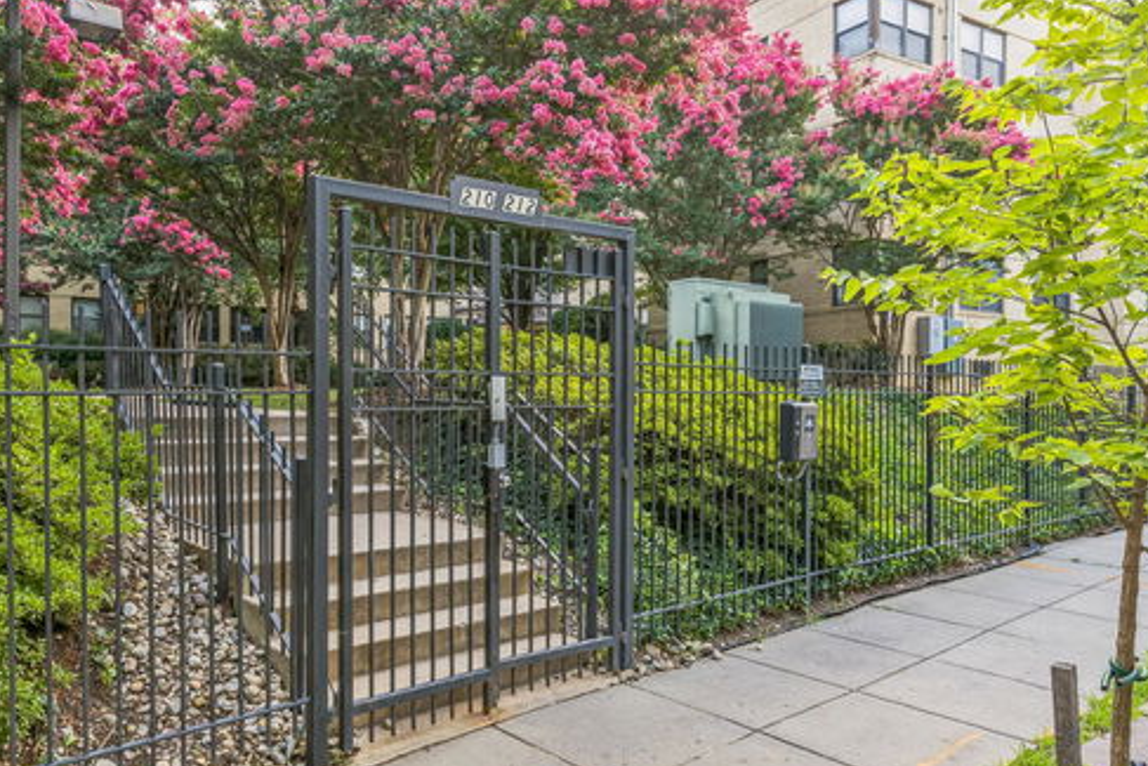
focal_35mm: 27
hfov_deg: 67.1
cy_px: 421
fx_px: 861
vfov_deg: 47.9
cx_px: 497
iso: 500
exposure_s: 1/125
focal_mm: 23
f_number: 5.6
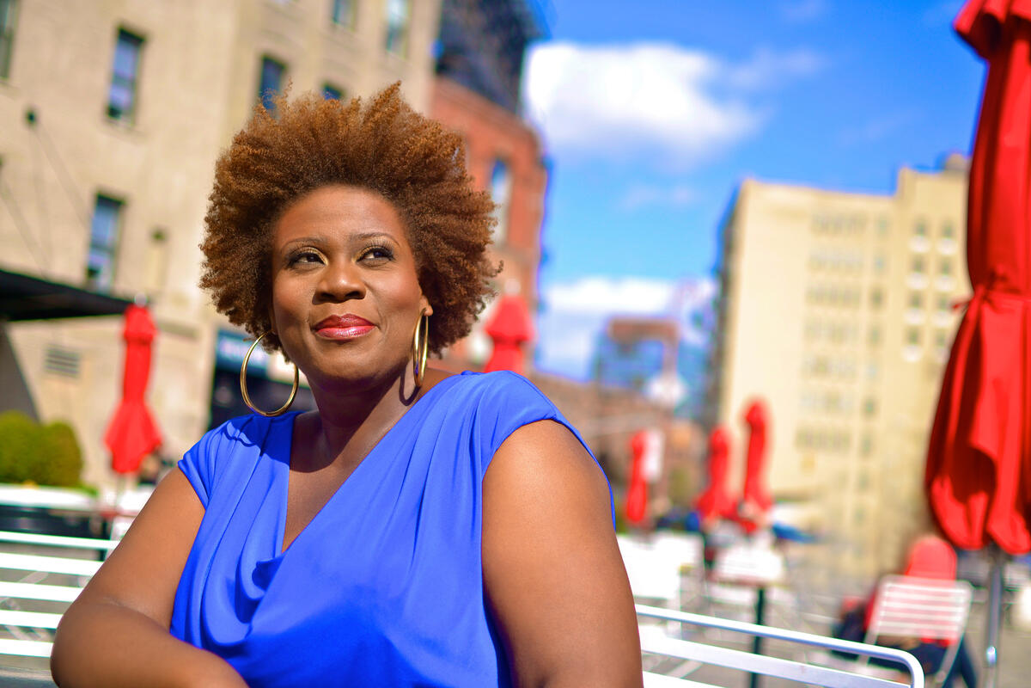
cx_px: 516
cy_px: 344
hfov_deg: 37.9
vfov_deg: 25.8
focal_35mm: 52
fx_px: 1503
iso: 100
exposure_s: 1/2000
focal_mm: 35
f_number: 2
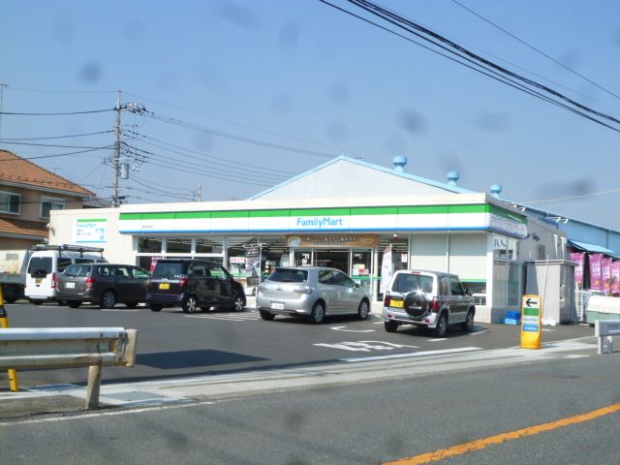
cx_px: 310
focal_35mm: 43
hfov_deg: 43.9
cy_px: 232
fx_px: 770
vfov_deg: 33.6
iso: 80
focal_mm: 7.7
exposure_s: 1/400
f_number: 4.5
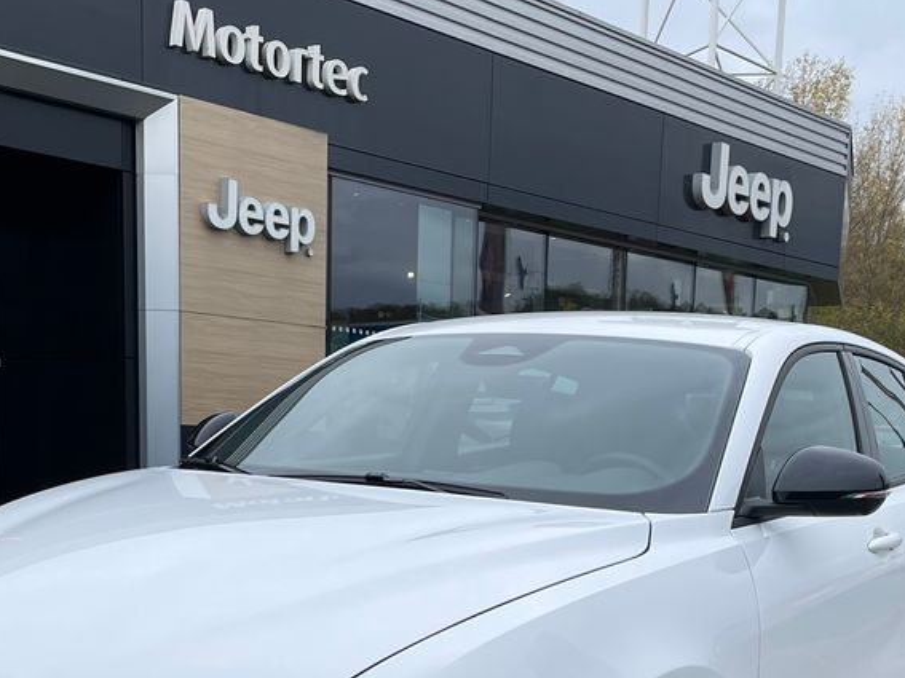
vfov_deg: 25.2
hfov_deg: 34.9
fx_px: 1438
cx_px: 415
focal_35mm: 55
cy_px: 684
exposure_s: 1/1171
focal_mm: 4.2
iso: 32
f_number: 1.6
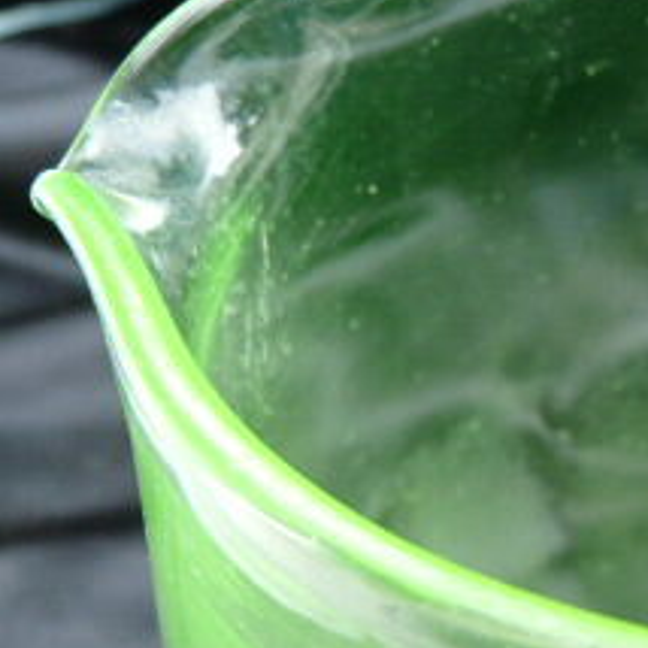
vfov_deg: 23.2
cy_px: 439
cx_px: 772
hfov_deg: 21.7
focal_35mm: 74
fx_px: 1567
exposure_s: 1/50
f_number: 2.8
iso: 100
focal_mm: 4.6
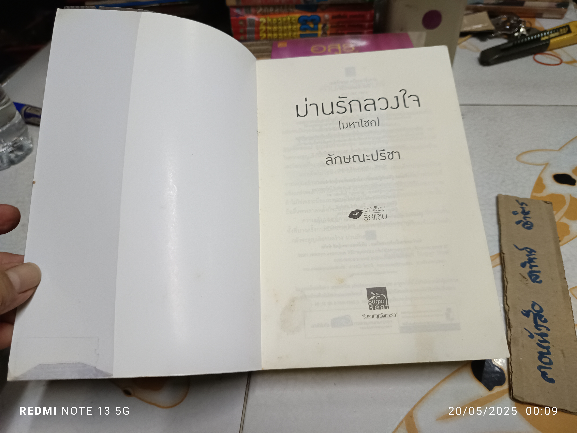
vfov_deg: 56.8
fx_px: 400
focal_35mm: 24
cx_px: 288
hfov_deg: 71.6
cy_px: 216
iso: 994
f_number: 1.7
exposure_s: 1/50
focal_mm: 5.31
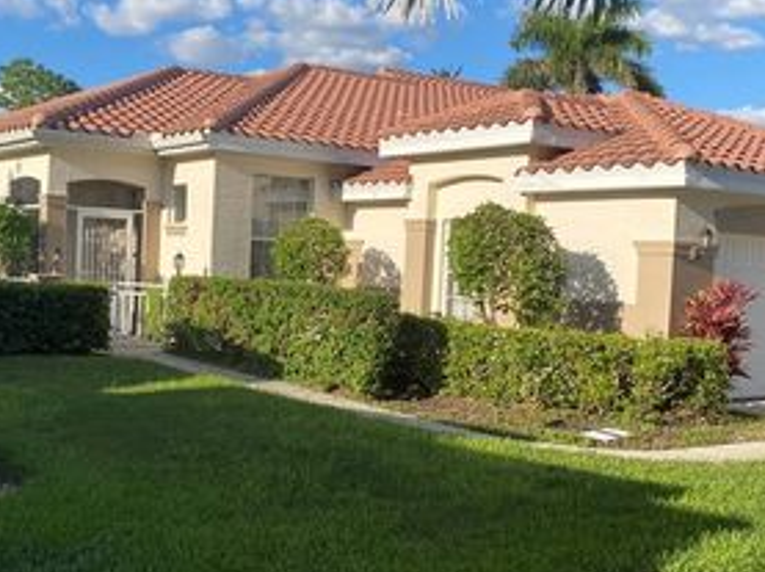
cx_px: 226
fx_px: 1037
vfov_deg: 30.8
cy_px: 294
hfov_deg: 39.8
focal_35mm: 47
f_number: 1.8
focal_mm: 4.25
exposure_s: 1/1961
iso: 32
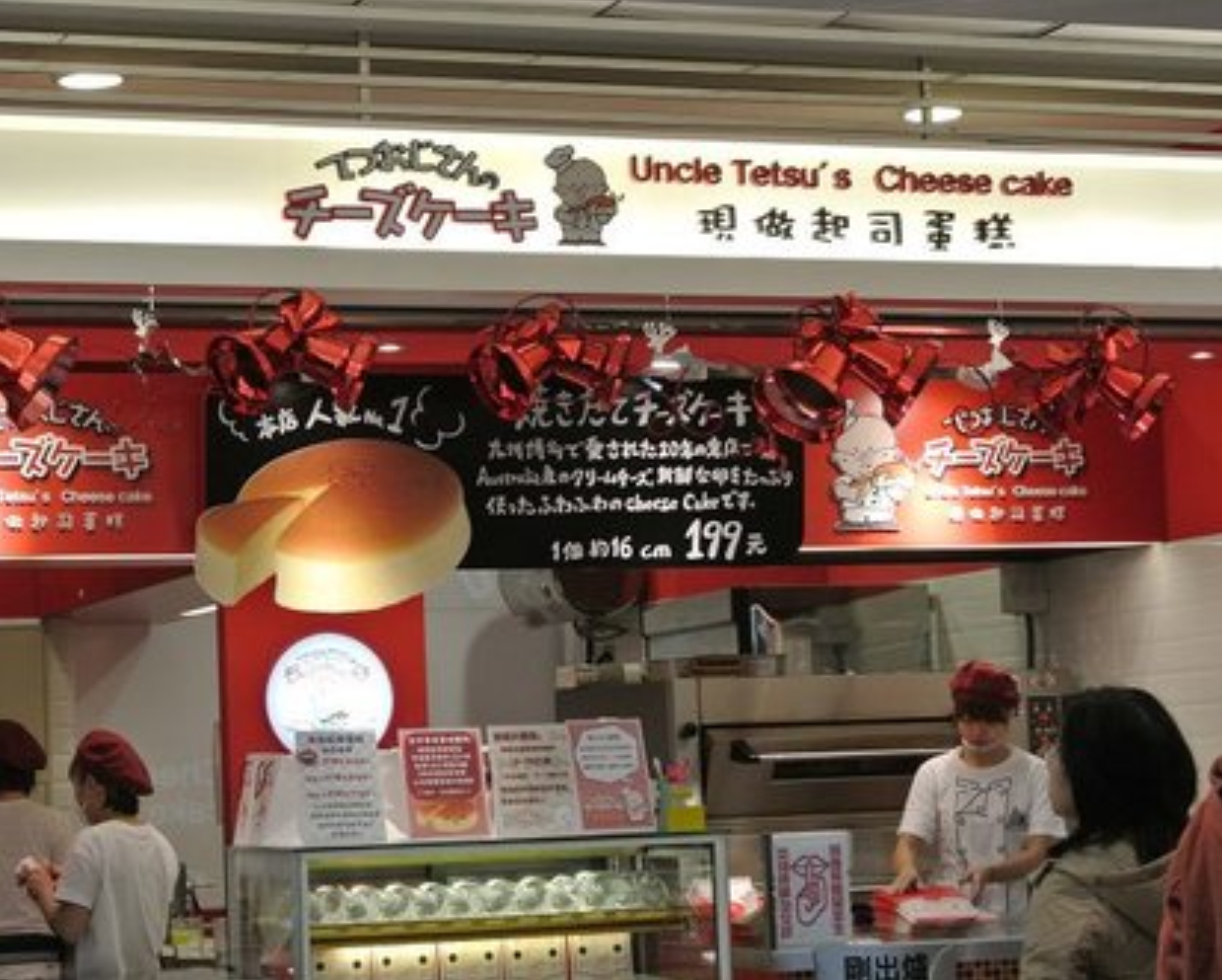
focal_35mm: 92
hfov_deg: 20.8
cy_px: 491
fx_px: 3330
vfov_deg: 16.7
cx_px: 595
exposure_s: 1/60
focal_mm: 30
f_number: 5.6
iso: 640
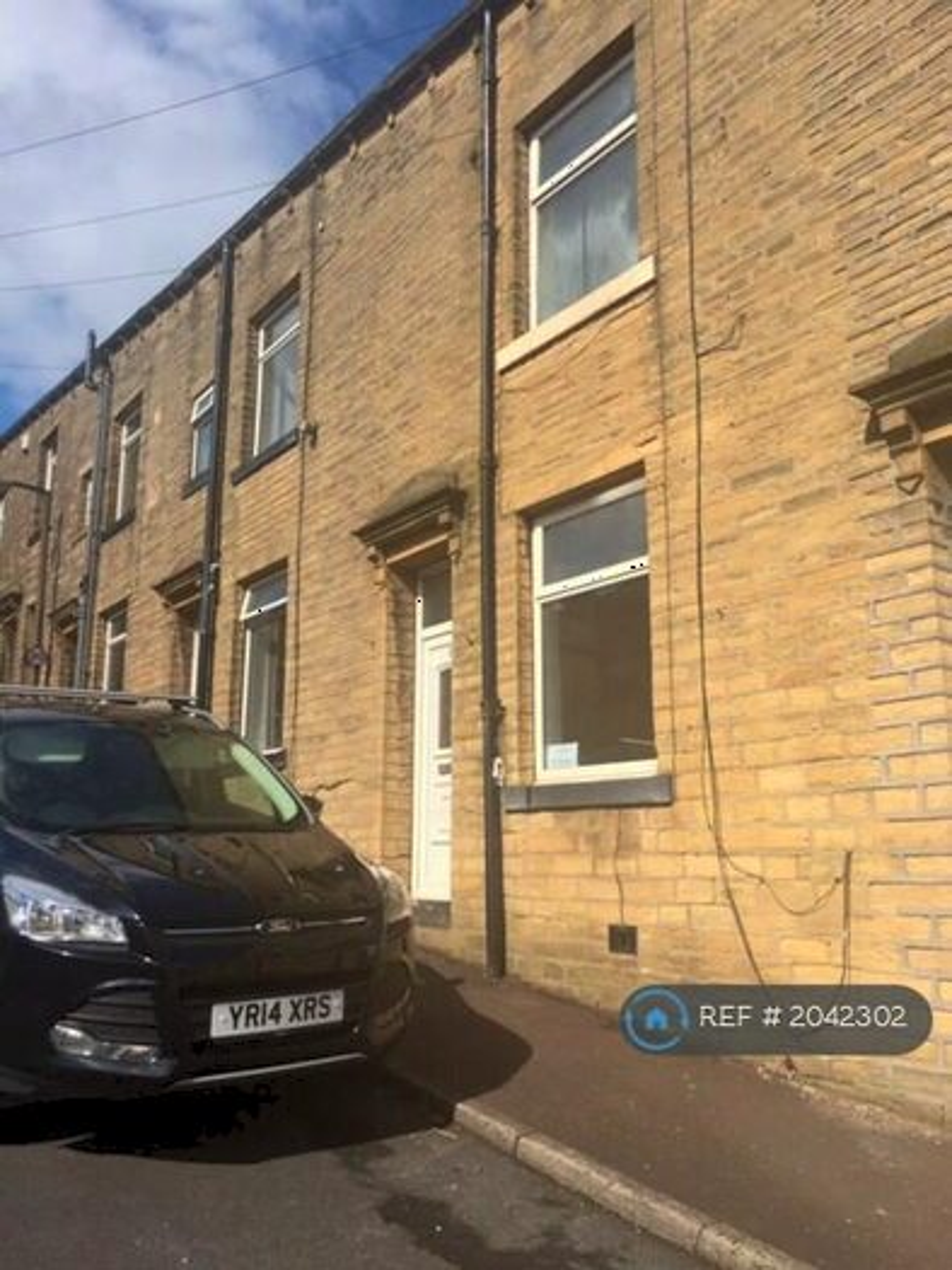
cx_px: 476
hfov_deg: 48.2
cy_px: 635
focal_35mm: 29
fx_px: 1063
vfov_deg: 61.6
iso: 32
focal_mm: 4.15
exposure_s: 1/2639
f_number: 2.2
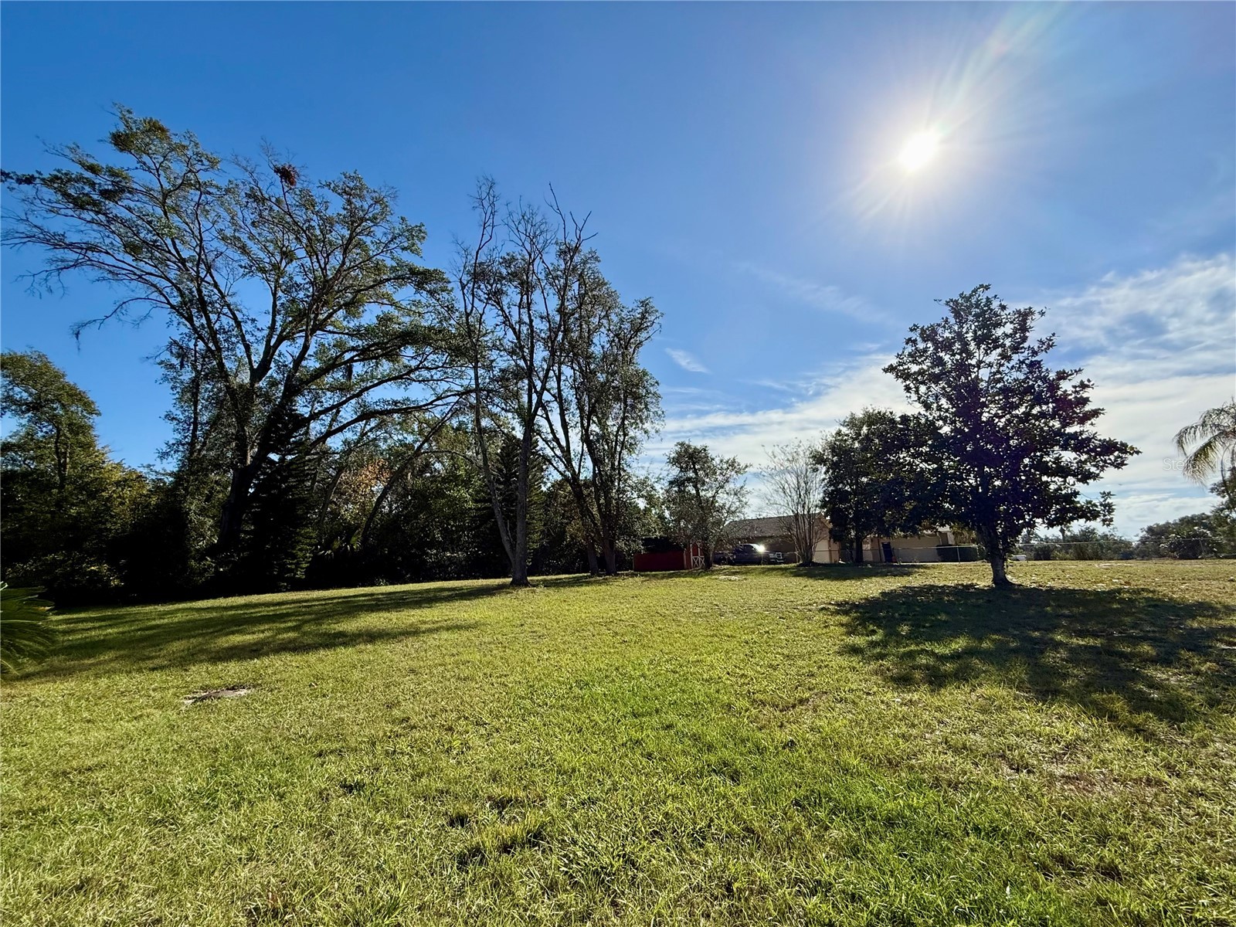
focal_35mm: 14
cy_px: 464
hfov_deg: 102.1
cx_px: 618
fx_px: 500
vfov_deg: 85.7
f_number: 2.2
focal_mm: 2.22
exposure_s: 1/3460
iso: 64
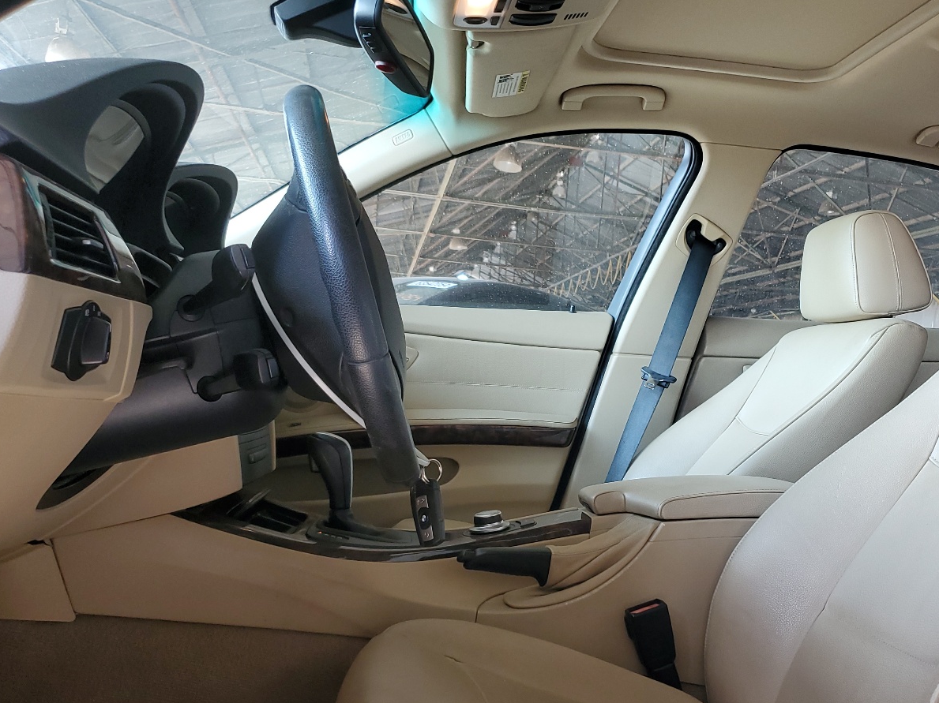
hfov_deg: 52.5
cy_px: 472
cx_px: 533
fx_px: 949
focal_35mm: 35
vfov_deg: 40.2
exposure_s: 1/120
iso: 67
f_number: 1.5
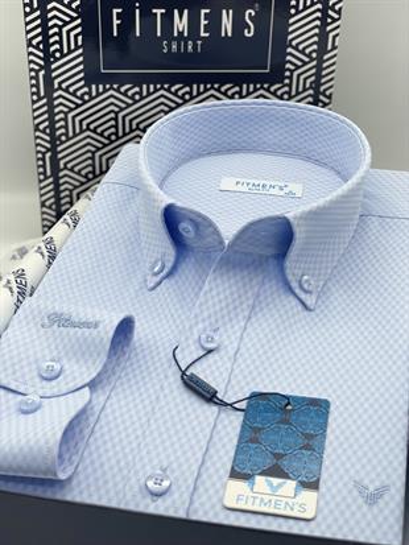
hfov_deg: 28.0
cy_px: 272
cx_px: 204
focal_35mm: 52
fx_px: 819
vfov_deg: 36.8
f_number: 2
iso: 25
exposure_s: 1/166
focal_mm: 6
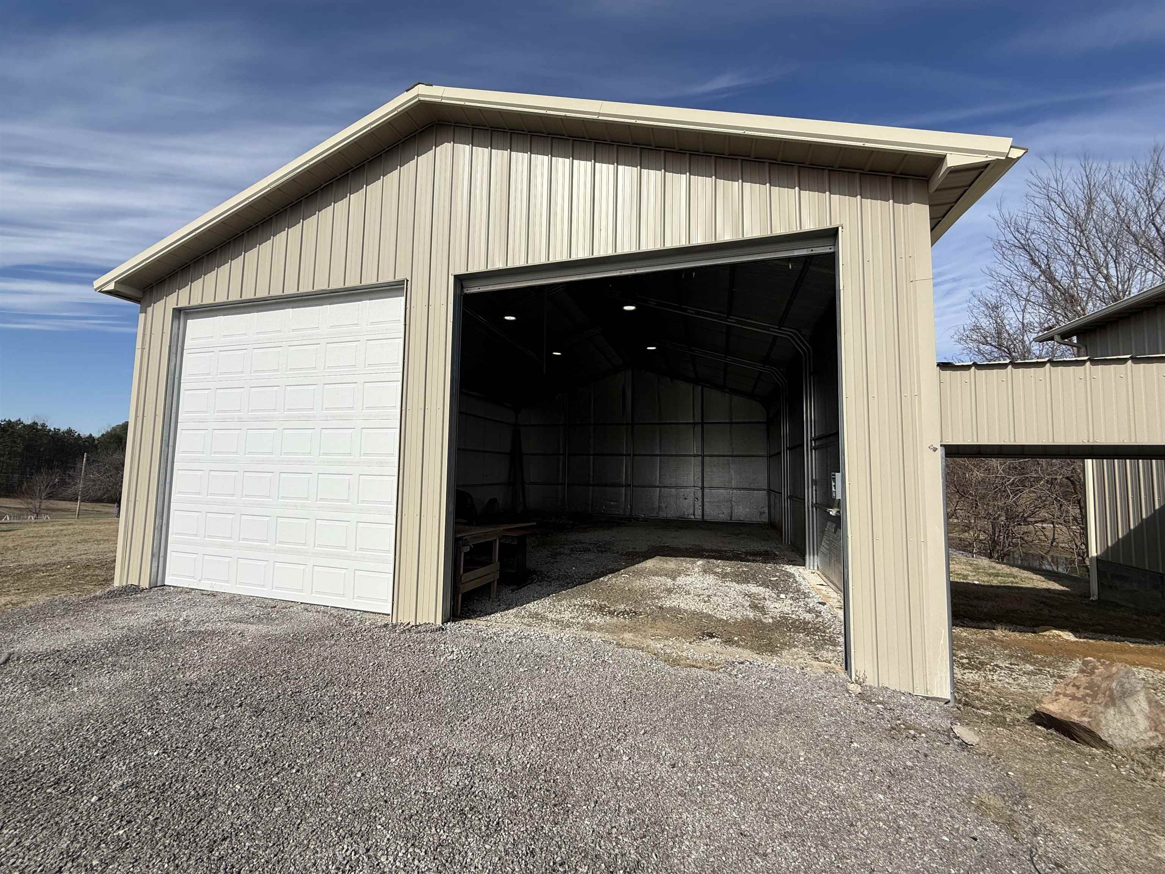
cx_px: 582
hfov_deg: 102.1
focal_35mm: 14
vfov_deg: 85.7
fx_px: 471
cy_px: 437
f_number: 2.2
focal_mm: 2.22
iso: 50
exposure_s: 1/2092
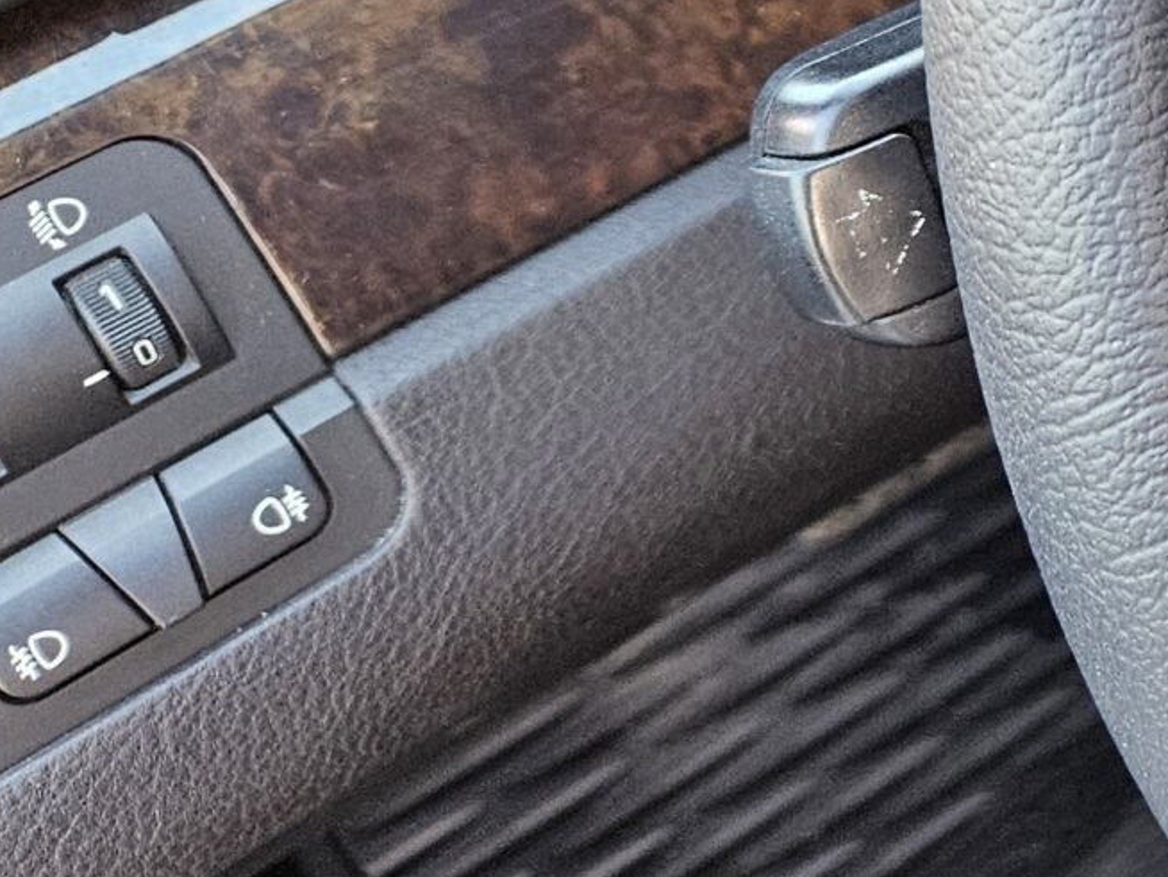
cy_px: -188
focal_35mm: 90
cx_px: 2152
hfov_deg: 17.4
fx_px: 3038
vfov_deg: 15.8
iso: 320
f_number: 1.8
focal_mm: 5.4
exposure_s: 1/100
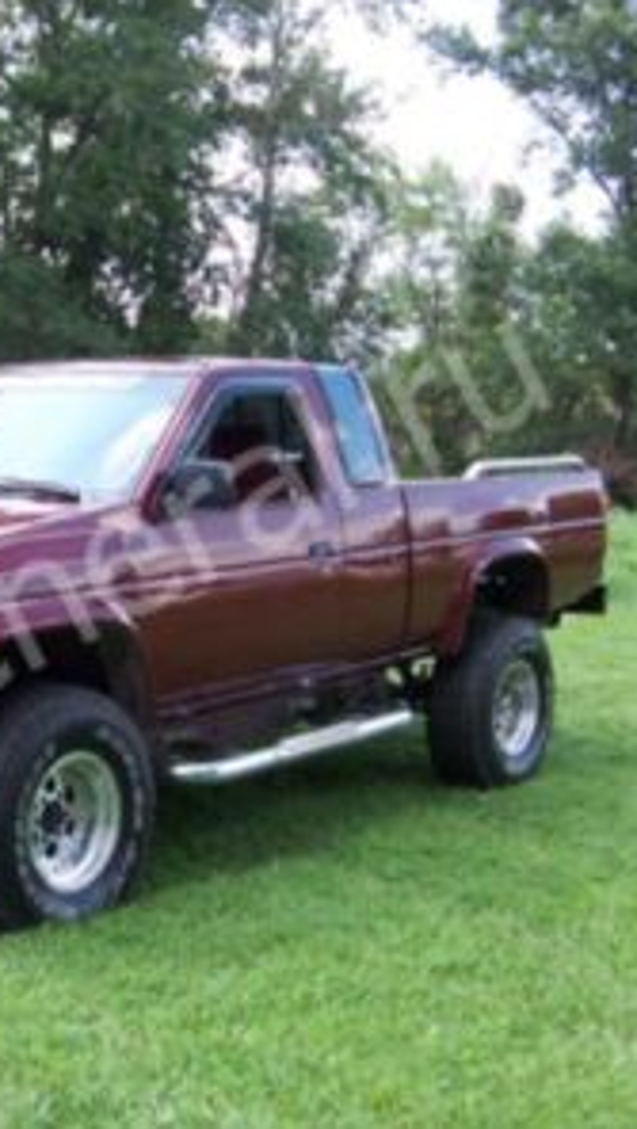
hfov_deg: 22.3
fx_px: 1588
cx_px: 95
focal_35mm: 53
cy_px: 564
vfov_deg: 39.1
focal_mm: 5.6
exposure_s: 1/125
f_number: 3.4
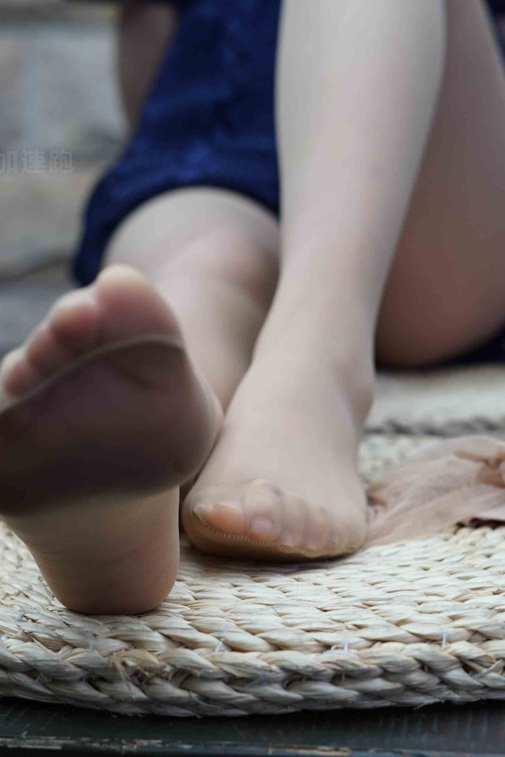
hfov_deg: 17.2
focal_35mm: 79
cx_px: 150
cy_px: 457
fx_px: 1662
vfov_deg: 25.6
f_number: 4
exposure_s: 1/60
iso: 1000
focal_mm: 50
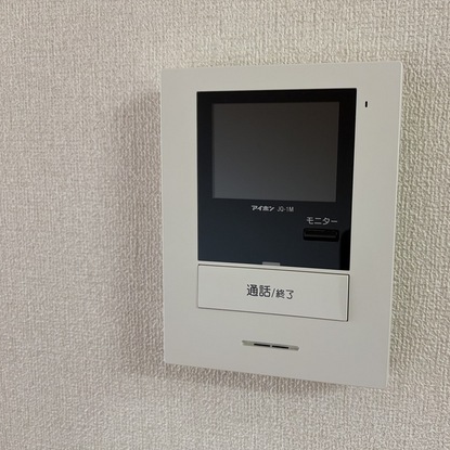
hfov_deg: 52.1
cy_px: 227
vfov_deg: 52.5
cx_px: 277
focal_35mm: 31
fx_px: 456
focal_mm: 5.96
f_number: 1.6
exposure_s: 1/60
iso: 200
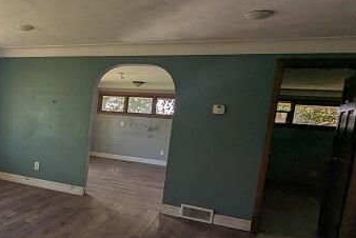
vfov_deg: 40.9
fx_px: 317
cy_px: 151
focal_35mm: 32
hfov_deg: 52.4
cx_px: 43
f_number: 2.2
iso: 40
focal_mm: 2.35
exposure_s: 1/241
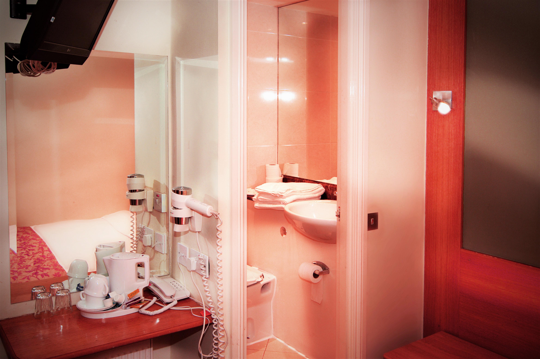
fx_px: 464
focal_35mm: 31
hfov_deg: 60.3
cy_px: 180
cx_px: 270
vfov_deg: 42.2
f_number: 4
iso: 400
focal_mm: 21
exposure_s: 1/30
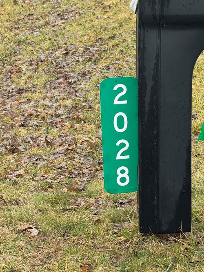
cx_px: 102
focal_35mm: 120
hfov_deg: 12.3
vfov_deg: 16.4
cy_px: 136
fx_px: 943
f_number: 2.8
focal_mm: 15.66
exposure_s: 1/99
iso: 100
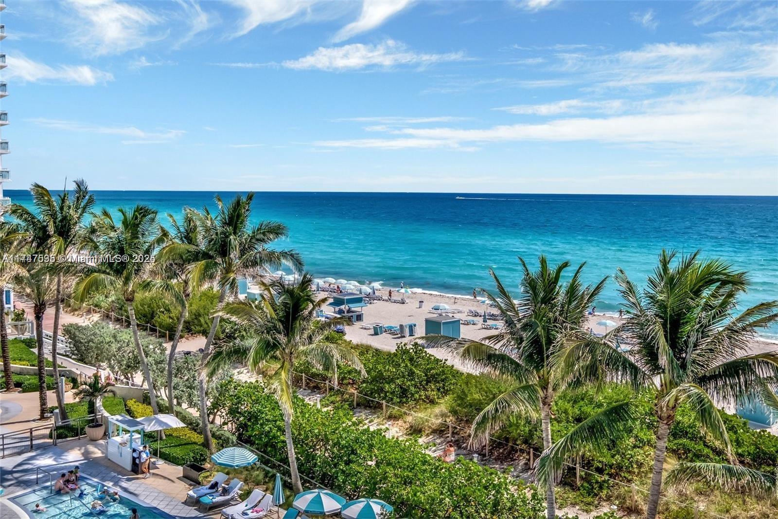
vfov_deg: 36.9
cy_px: 260
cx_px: 389
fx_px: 778
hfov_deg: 53.1
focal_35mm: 36
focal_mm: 24
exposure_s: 1/4000
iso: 800
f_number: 8
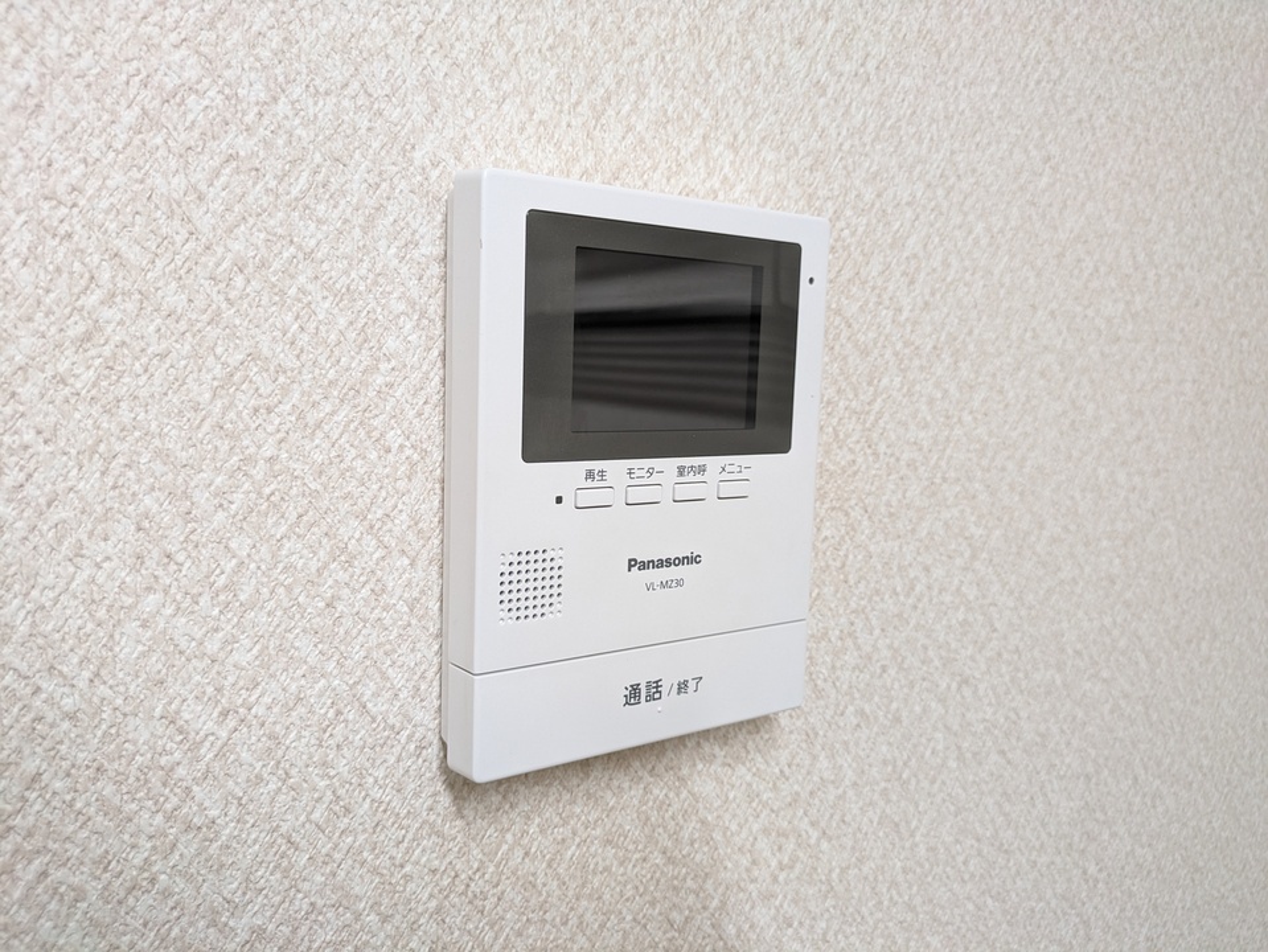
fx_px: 916
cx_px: 634
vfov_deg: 54.9
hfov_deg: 69.4
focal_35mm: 25
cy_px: 476
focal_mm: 5.43
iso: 186
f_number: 1.89
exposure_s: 1/40
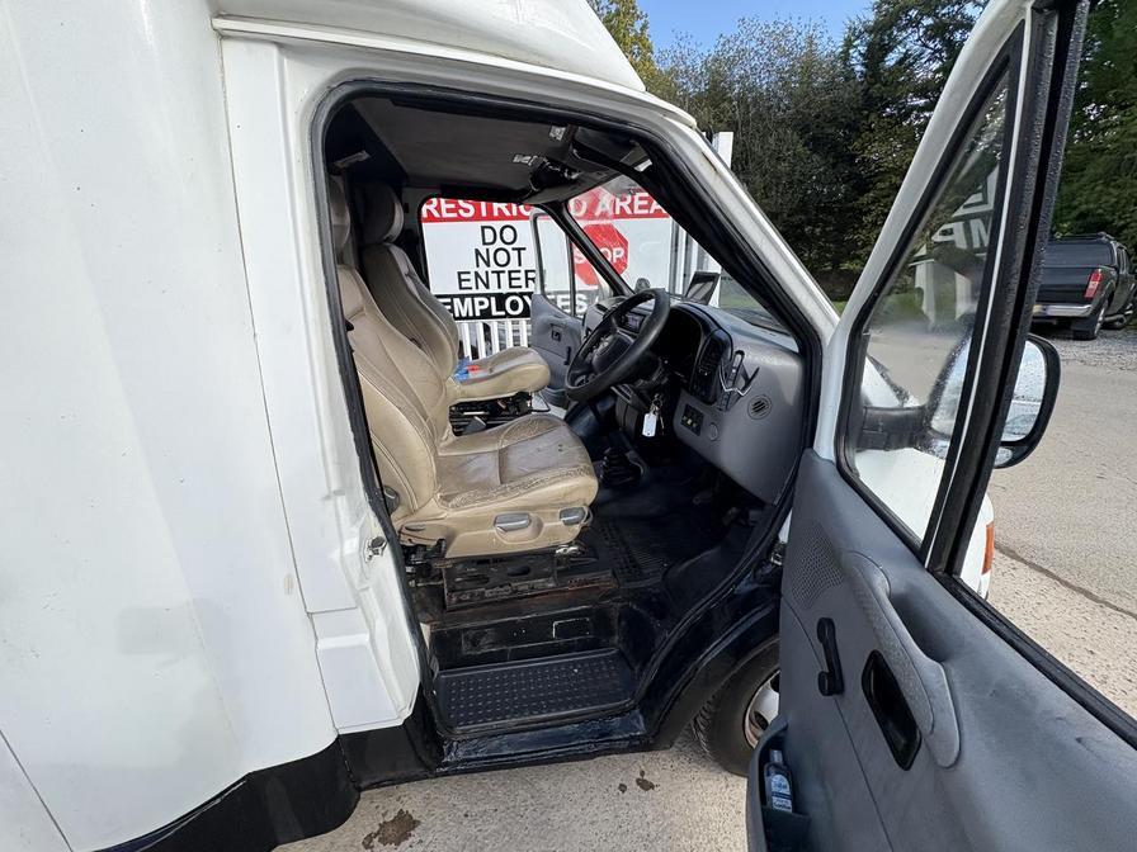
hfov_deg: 102.1
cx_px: 568
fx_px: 460
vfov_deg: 85.7
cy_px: 426
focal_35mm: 14
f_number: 2.2
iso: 64
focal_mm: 2.22
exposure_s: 1/533
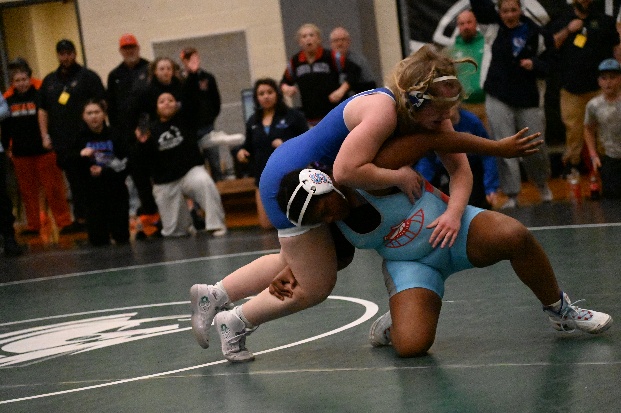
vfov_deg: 11.4
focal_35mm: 120
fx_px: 2069
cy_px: 206
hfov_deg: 17.1
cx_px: 310
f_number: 4
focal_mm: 120
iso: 51200
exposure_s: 1/8000
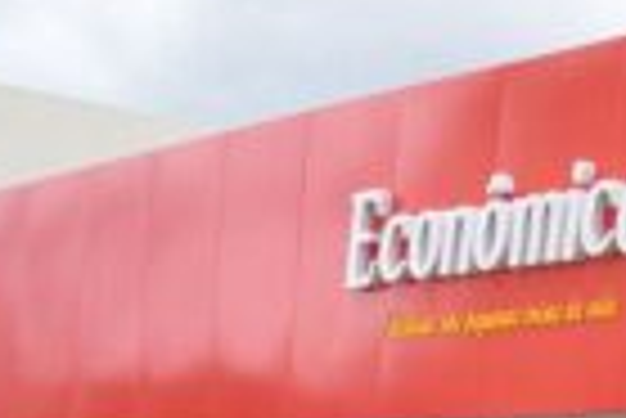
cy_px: 766
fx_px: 2507
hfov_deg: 12.5
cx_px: 1247
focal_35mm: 144
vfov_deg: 9.1
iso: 200
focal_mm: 18
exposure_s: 1/320
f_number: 9
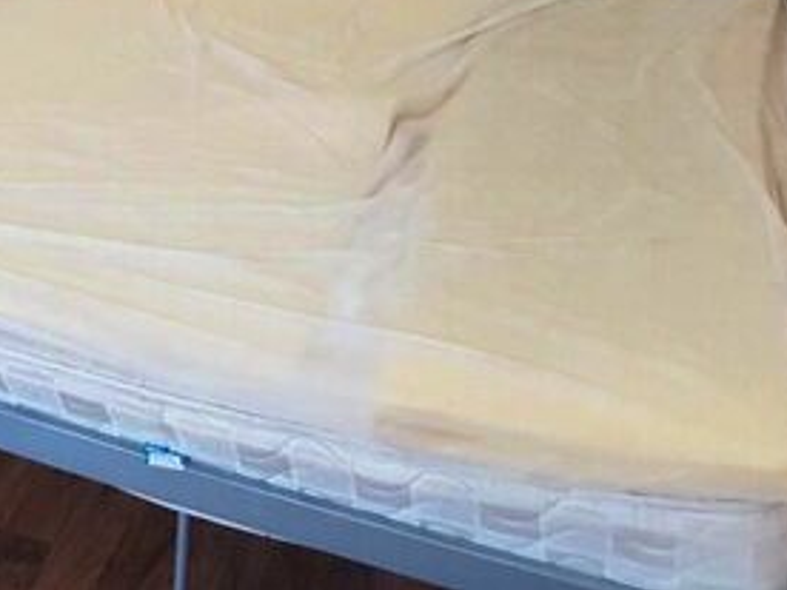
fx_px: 1501
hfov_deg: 27.5
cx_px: -20
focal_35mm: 66
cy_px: -155
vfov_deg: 20.5
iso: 200
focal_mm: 4.2
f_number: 1.7
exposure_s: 1/23
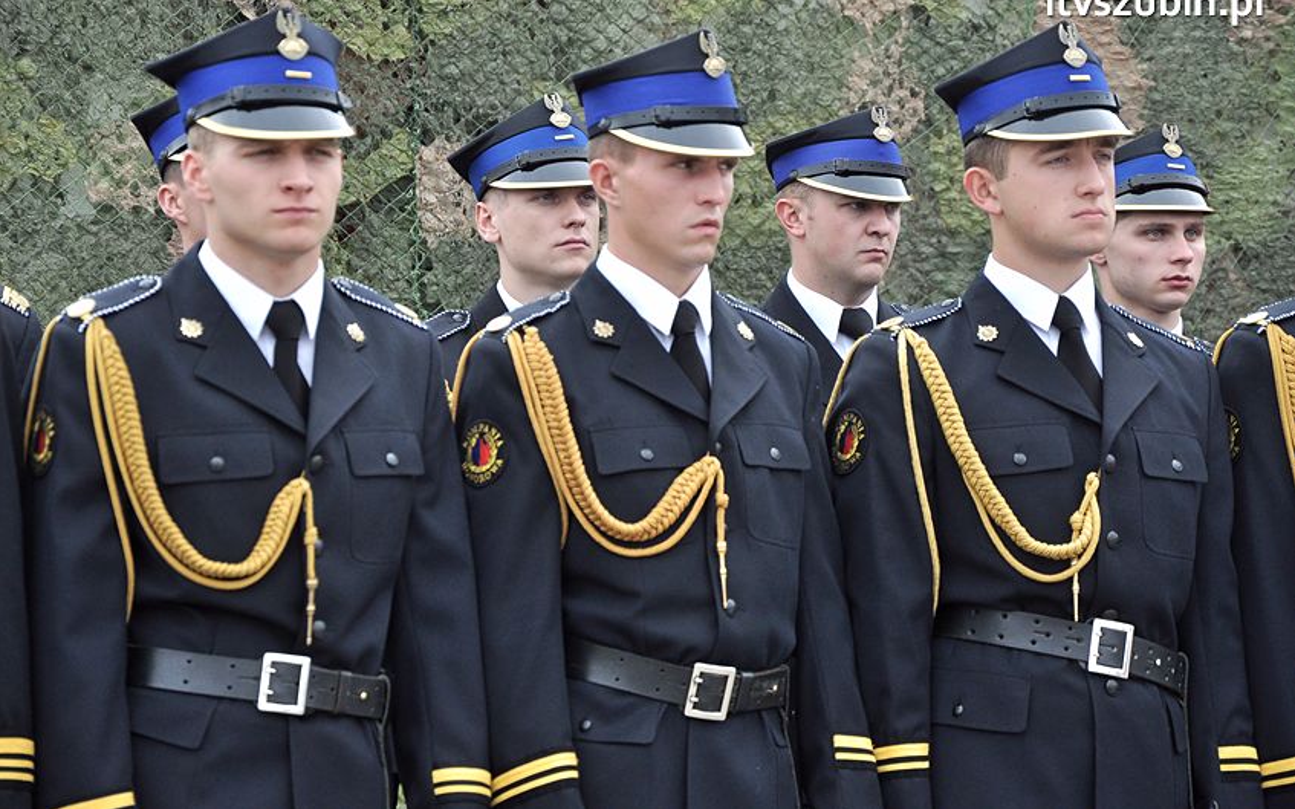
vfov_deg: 9.3
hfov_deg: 14.8
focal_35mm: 141
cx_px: 647
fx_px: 4975
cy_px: 382
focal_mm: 92
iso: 500
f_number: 5.6
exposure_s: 1/500
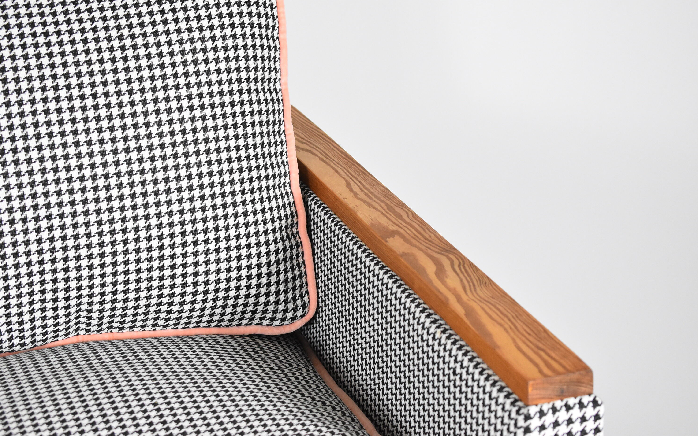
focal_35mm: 85
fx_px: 1608
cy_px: 207
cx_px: 350
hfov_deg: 24.5
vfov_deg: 15.5
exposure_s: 1/125
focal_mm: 55
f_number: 5.6
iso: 2800
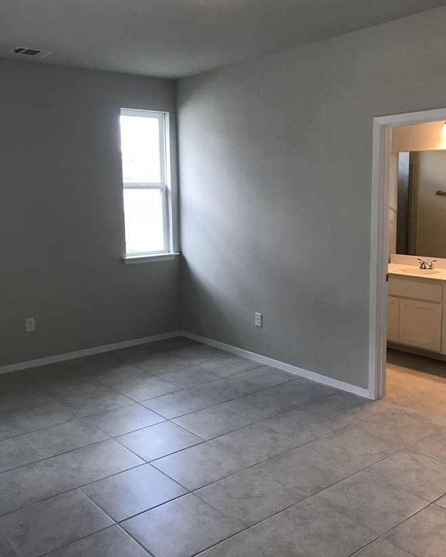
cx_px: 227
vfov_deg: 52.8
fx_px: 561
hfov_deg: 43.4
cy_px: 271
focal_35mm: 34
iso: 20
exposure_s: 1/40
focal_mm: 3.99
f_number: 1.8
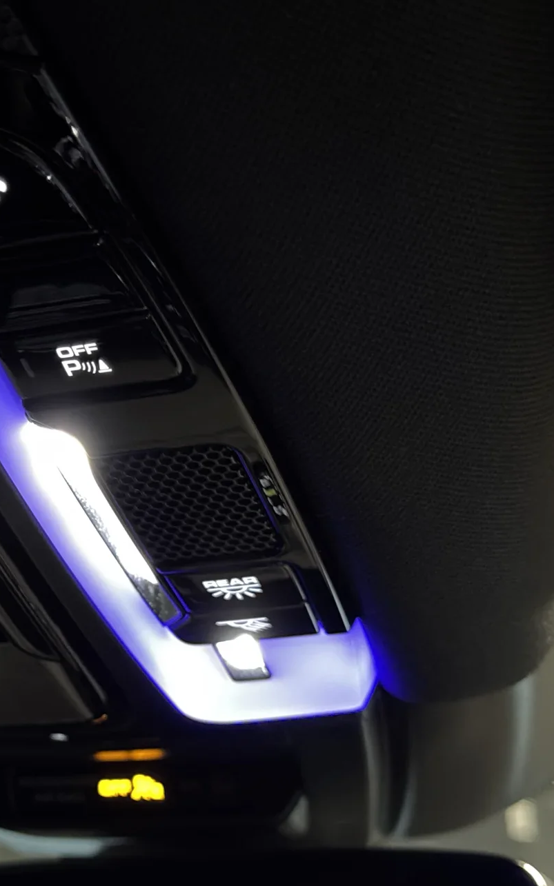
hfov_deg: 16.6
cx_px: -79
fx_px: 1836
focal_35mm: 76
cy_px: 430
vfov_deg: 27.1
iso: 1000
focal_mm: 6.76
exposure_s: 1/16
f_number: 1.78
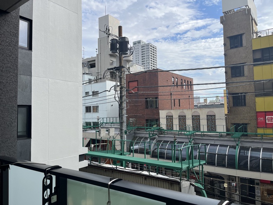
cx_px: 136
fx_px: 205
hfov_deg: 67.3
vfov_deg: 53.1
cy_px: 102
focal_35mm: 26
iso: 50
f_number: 1.6
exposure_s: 1/2632
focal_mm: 5.1
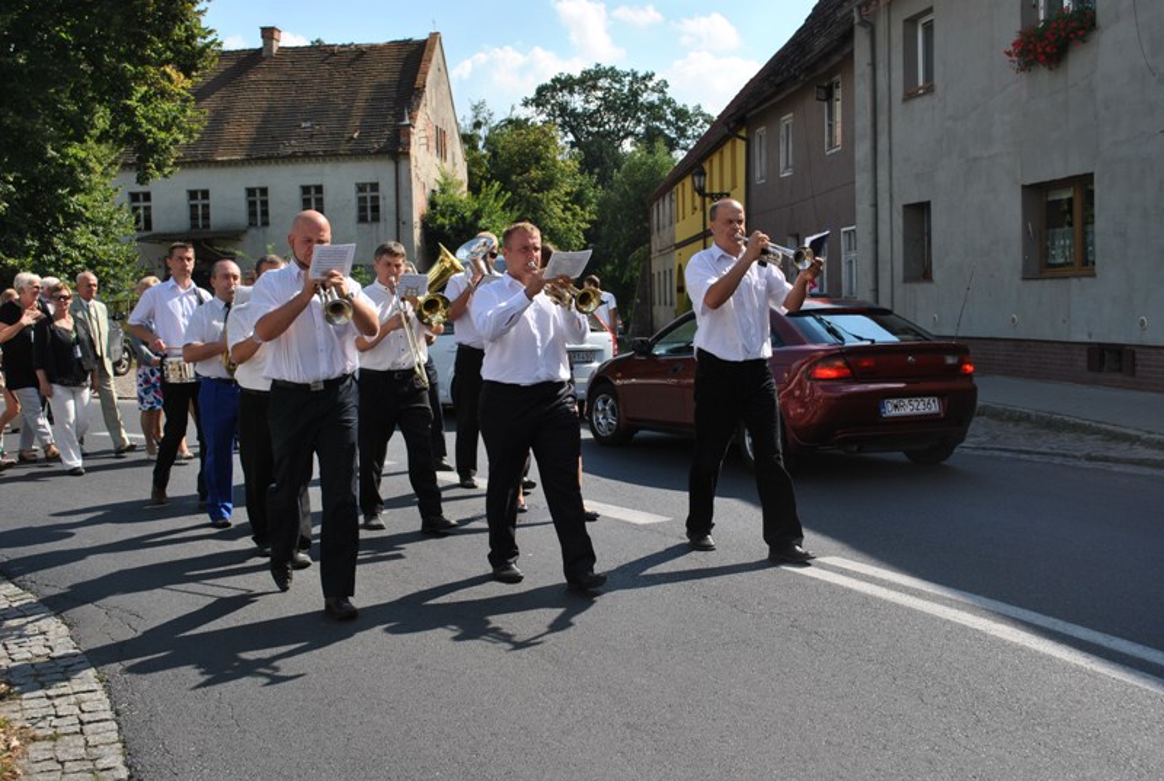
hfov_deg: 49.5
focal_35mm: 39
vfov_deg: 34.4
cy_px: 390
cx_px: 582
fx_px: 1264
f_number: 8
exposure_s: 1/250
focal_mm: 26
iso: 100
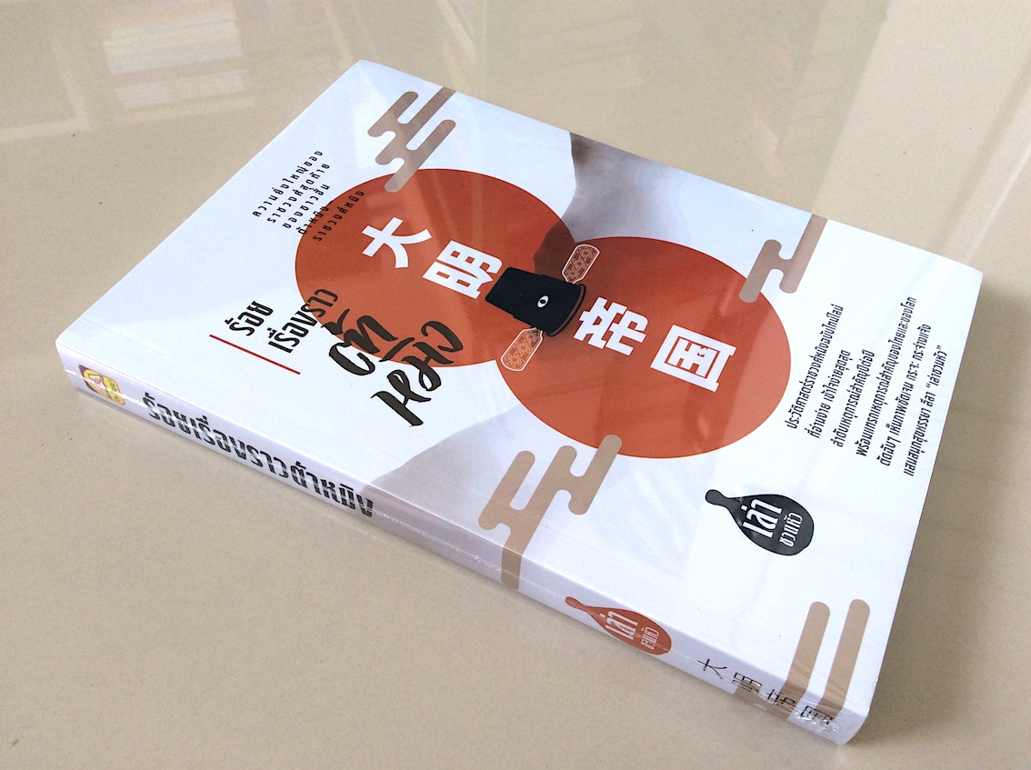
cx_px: 516
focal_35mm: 32
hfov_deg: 56.9
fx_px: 952
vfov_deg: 44.1
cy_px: 385
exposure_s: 1/25
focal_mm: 3.3
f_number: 2.4
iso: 32
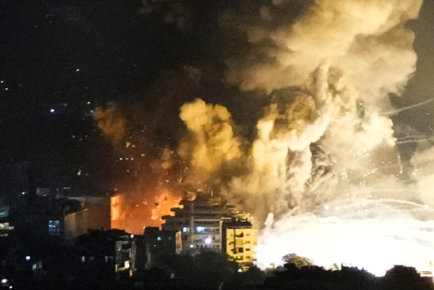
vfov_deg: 10.7
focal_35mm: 128
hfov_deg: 16.0
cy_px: 97
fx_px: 1544
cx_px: 302
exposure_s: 1/100
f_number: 2.8
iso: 8000
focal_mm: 70
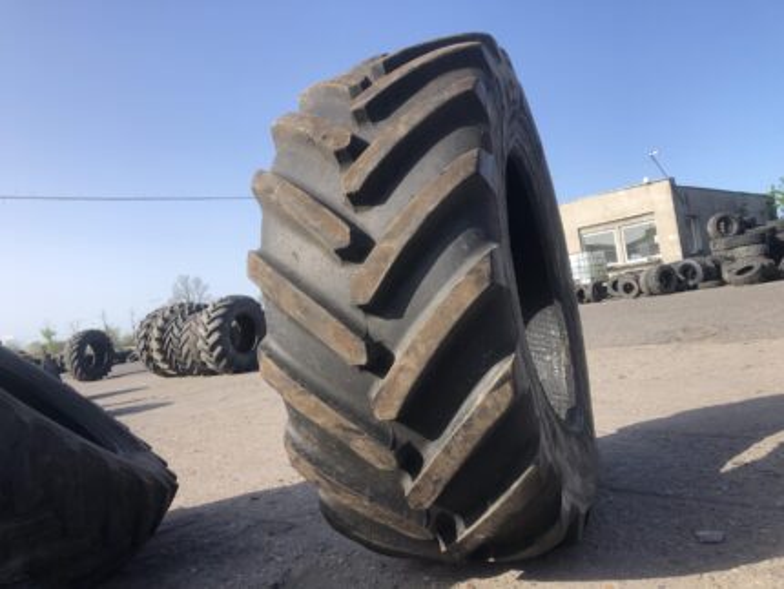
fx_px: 635
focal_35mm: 28
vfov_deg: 49.8
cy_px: 294
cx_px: 392
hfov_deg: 63.4
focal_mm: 3.99
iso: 20
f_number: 1.8
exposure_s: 1/1412
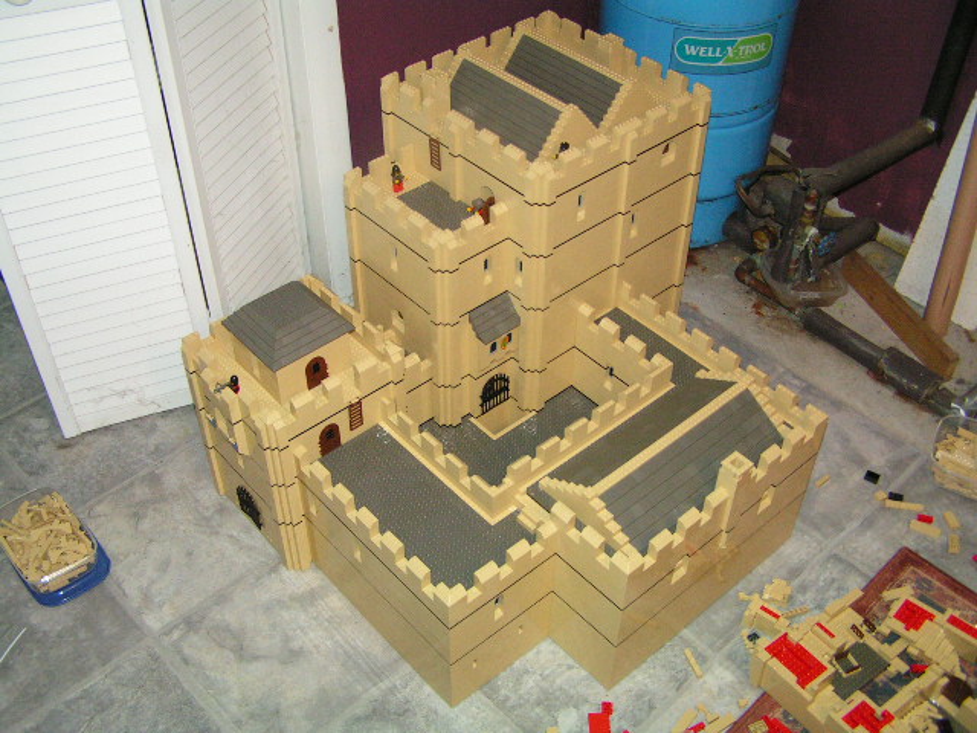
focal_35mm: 38
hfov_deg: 49.0
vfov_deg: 37.7
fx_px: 1073
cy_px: 366
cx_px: 488
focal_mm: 6.3
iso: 200
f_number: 2.8
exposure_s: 1/40
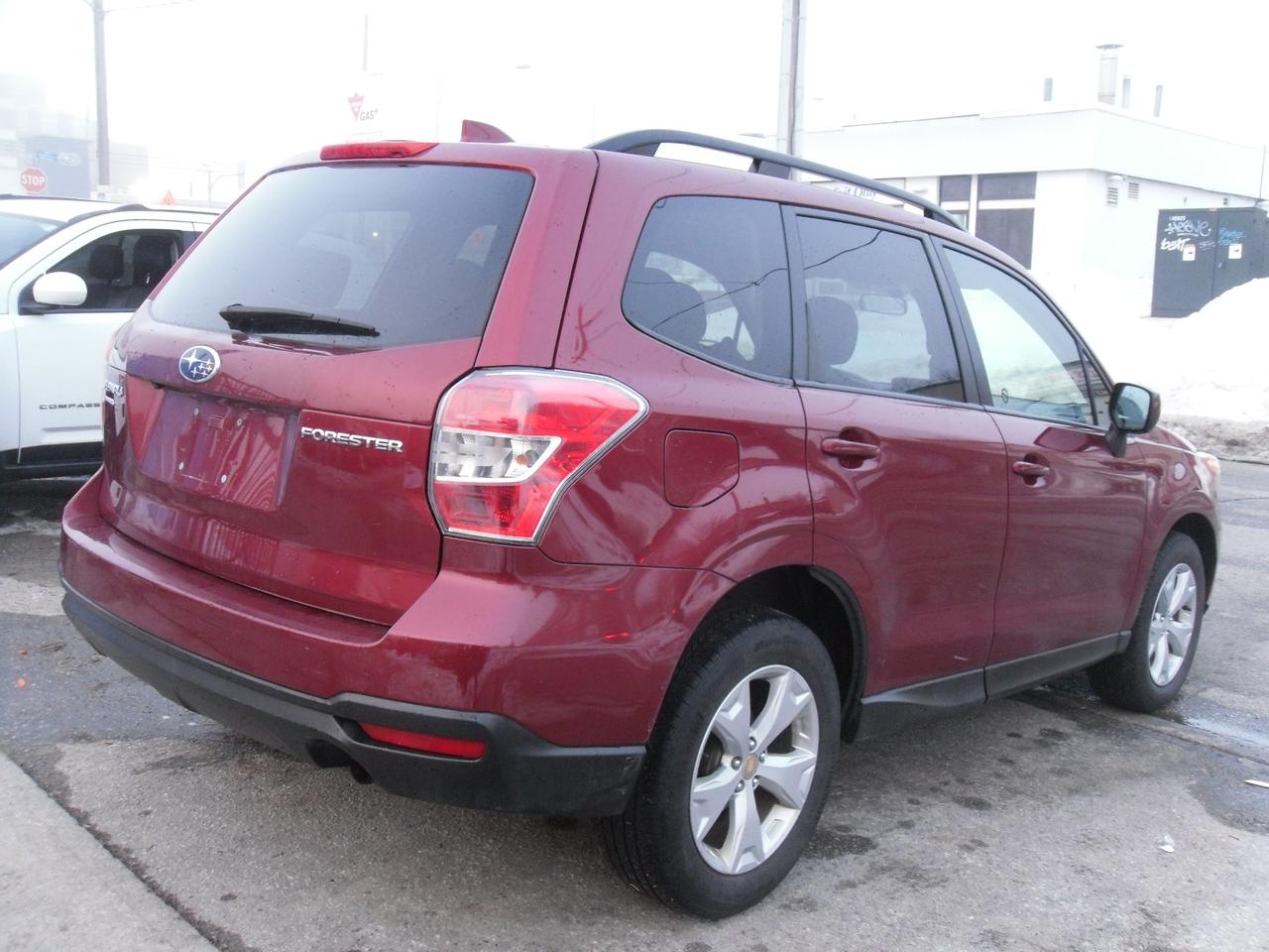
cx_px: 634
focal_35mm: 35
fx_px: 1283
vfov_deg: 40.7
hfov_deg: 52.6
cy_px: 476
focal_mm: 6.3
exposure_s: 1/45
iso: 200
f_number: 3.5
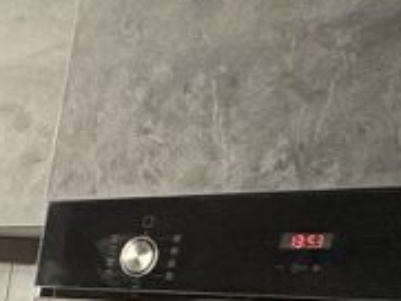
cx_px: -691
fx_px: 1252
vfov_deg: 12.5
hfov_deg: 12.2
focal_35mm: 108
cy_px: 544
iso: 100
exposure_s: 1/99
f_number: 2.2
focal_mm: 2.22
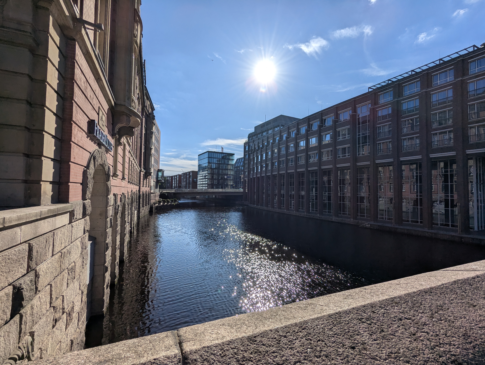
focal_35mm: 16
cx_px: 242
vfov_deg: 78.2
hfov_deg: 94.4
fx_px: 224
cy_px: 182
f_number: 2.2
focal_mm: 2.35
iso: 52
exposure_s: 1/6211
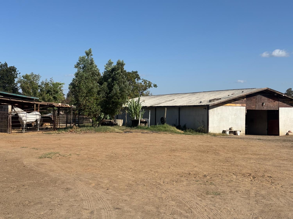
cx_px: 146
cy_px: 110
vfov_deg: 28.0
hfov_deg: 36.8
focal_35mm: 52
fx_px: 440
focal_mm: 5.96
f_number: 1.6
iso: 32
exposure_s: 1/3663
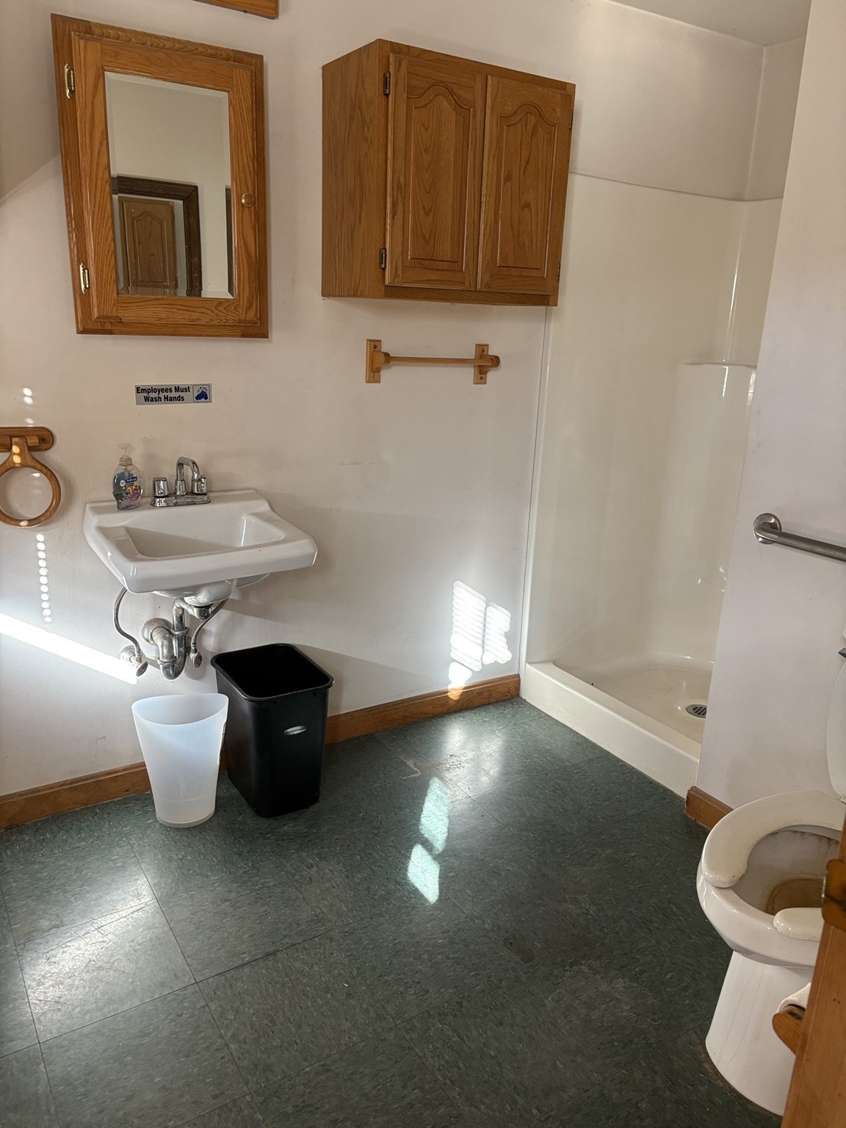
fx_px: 847
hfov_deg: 53.1
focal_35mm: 26
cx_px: 423
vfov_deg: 67.3
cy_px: 564
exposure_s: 1/60
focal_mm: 5.96
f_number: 1.6
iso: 125
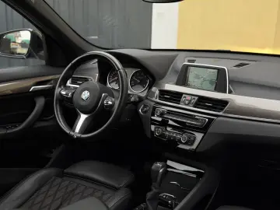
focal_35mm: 48
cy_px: 105
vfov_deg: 30.3
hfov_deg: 39.7
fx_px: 388
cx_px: 140
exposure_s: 1/159
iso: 64
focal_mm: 6.76
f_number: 1.78
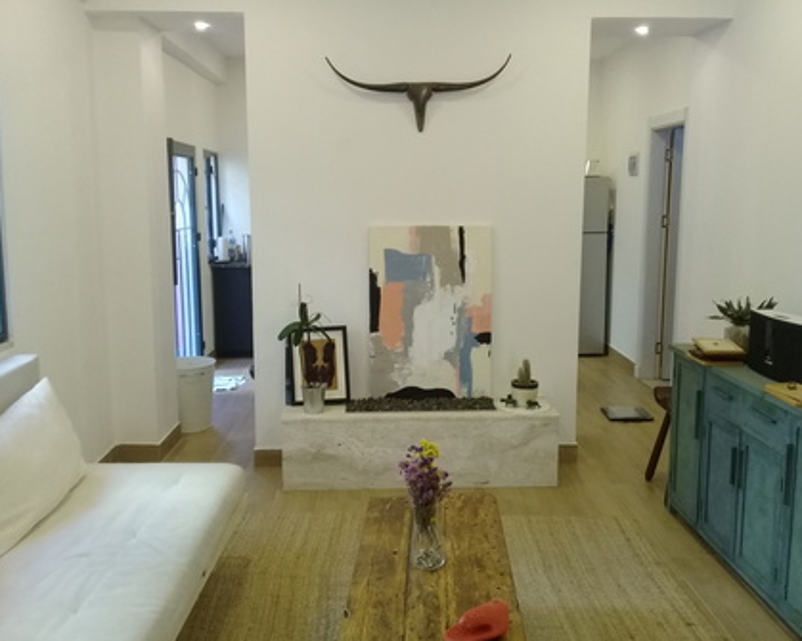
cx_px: 412
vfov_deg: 44.5
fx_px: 783
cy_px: 320
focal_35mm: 33
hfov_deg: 54.2
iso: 125
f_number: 2.2
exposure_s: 1/40
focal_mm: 3.3
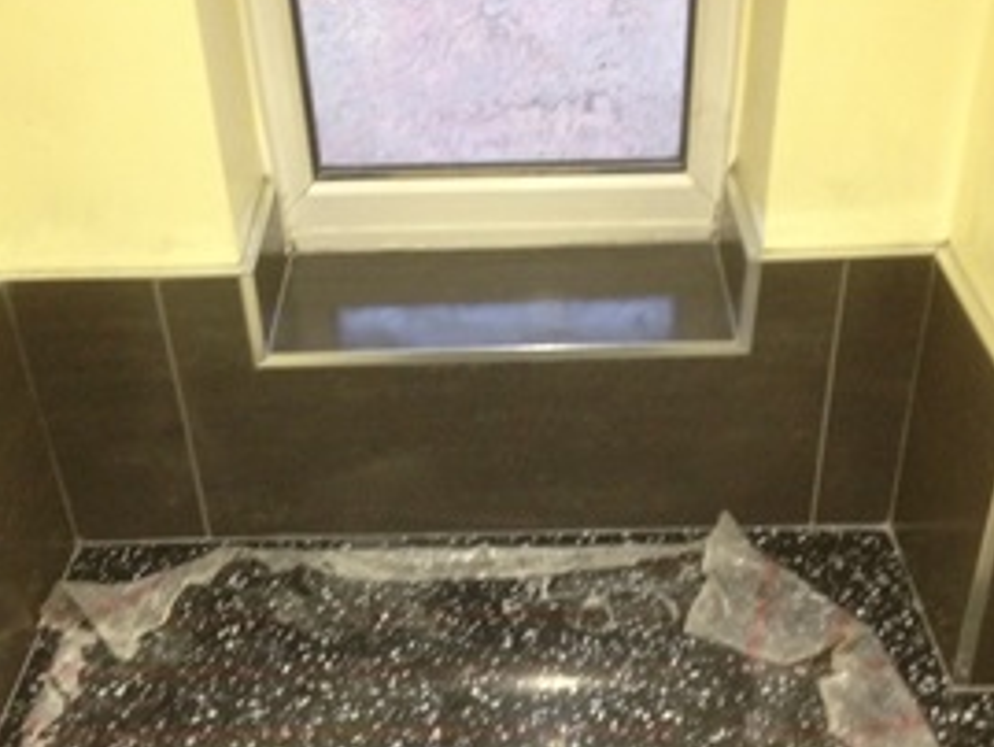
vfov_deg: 29.6
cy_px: 444
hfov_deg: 38.9
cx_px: 499
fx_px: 1408
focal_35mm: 49
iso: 320
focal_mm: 4.12
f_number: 2.4
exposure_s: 1/20
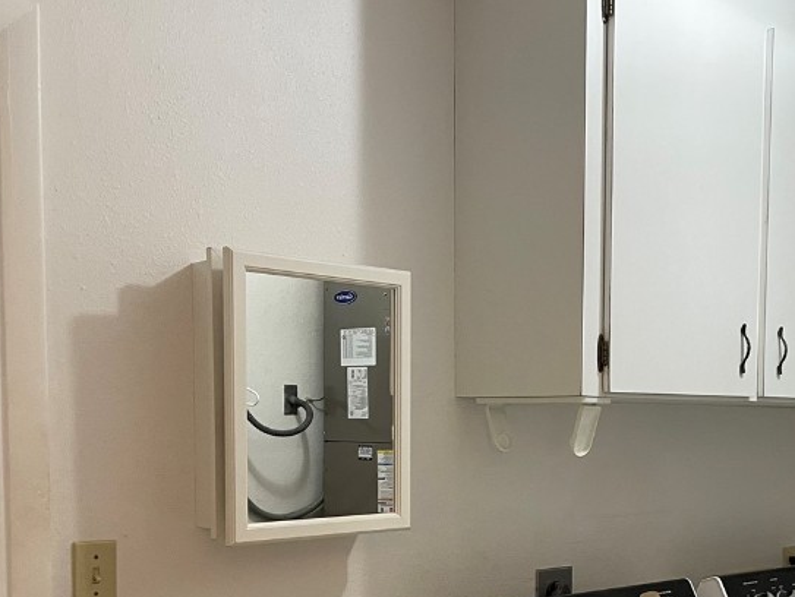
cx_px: 589
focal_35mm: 49
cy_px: 514
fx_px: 1126
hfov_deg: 38.0
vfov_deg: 28.8
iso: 125
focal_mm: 4.2
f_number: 1.6
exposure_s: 1/60
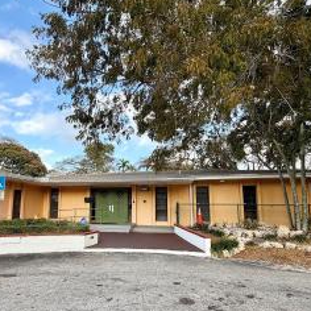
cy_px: 179
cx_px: 125
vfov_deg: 71.7
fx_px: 213
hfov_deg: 71.4
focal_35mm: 21
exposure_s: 1/502
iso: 50
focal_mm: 2.22
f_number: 2.2
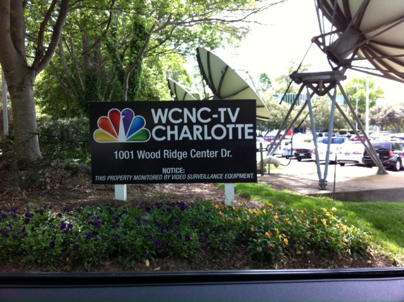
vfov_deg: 40.6
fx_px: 408
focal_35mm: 35
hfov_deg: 52.7
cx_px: 202
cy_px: 151
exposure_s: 1/167
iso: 80
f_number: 2.8
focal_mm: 3.85
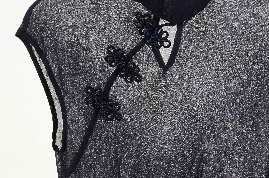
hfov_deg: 12.4
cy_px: 63
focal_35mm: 166
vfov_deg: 8.2
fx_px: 1235
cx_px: 174
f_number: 13
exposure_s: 1/80
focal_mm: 85
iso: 400
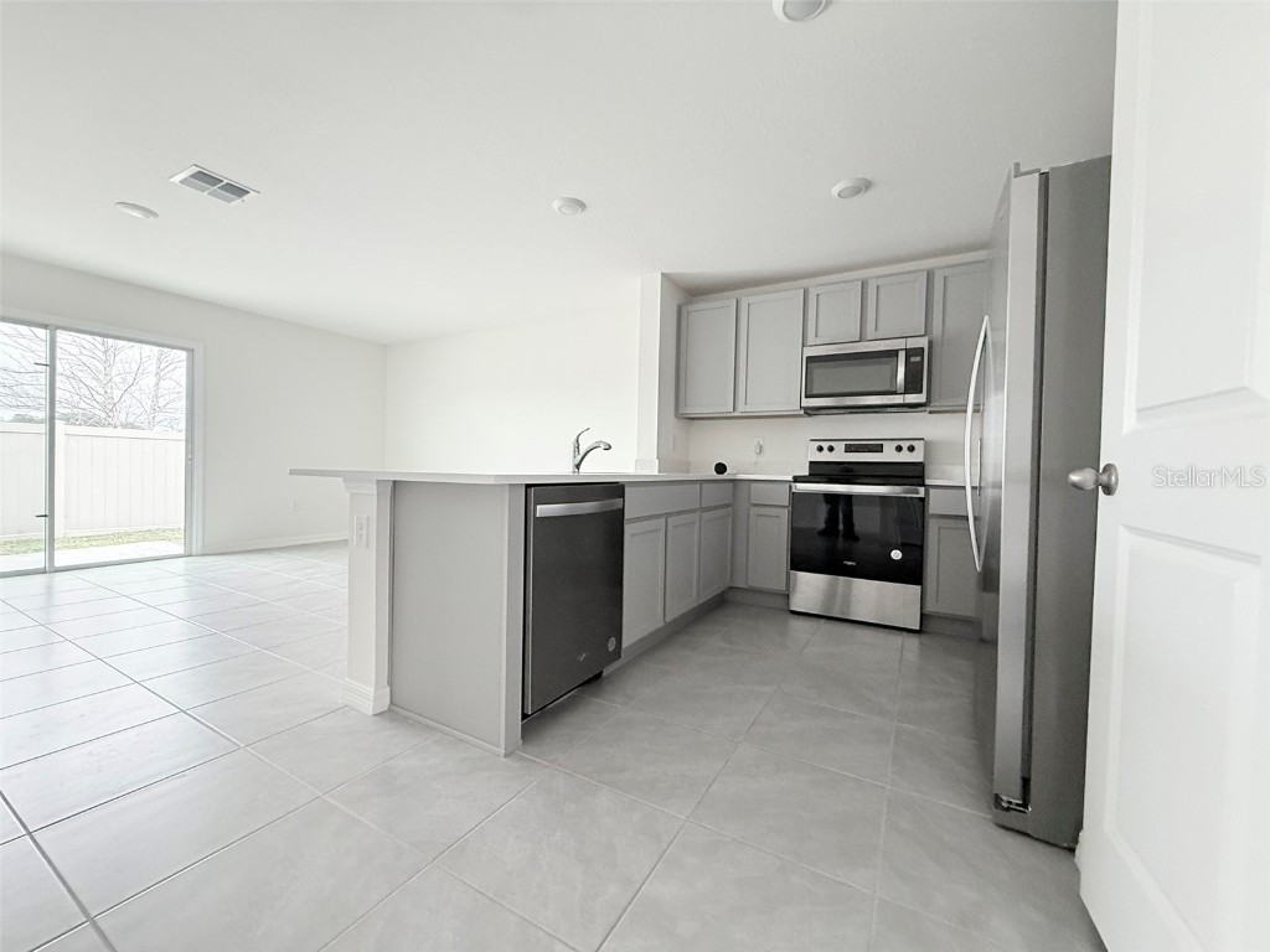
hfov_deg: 102.1
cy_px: 476
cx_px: 635
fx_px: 514
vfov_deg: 85.7
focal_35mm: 14
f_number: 2.2
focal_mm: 2.22
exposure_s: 1/60
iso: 400
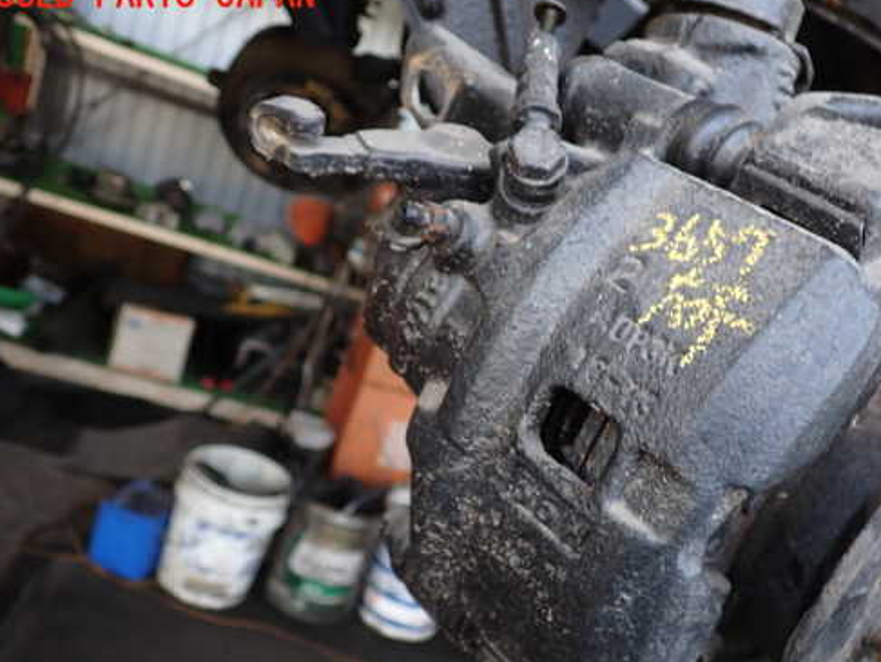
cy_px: 381
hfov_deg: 49.8
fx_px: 942
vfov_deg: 38.6
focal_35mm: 37
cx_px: 529
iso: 100
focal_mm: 5.4
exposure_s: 1/60
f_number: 2.3
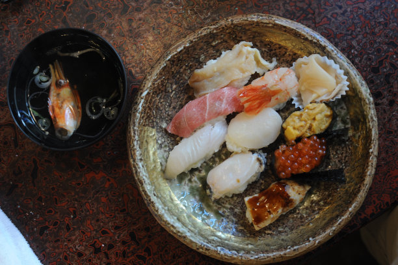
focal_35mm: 50
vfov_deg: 26.9
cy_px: 132
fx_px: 552
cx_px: 199
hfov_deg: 39.6
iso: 1250
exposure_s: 1/50
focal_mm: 50
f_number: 5.6
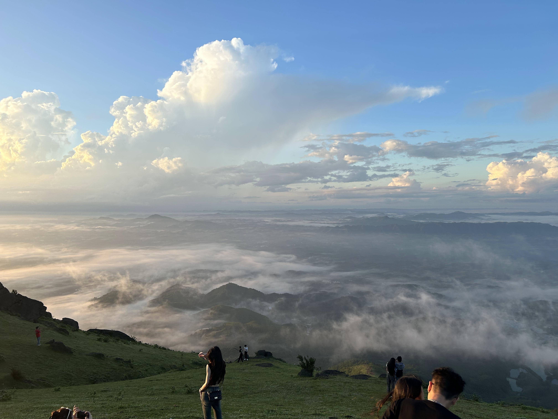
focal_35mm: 26
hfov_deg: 67.3
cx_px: 279
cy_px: 210
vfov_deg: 53.1
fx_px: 419
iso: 50
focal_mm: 5.7
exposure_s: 1/1295
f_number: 1.5
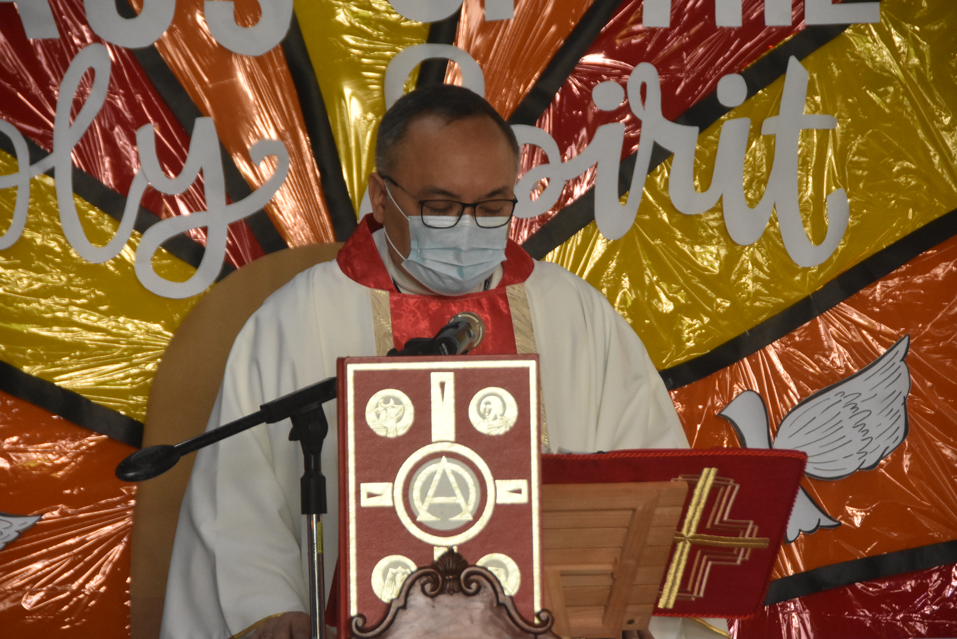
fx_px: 4786
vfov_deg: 7.6
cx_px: 478
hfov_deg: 11.4
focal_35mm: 180
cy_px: 320
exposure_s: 1/400
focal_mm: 120
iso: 3200
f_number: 5.3
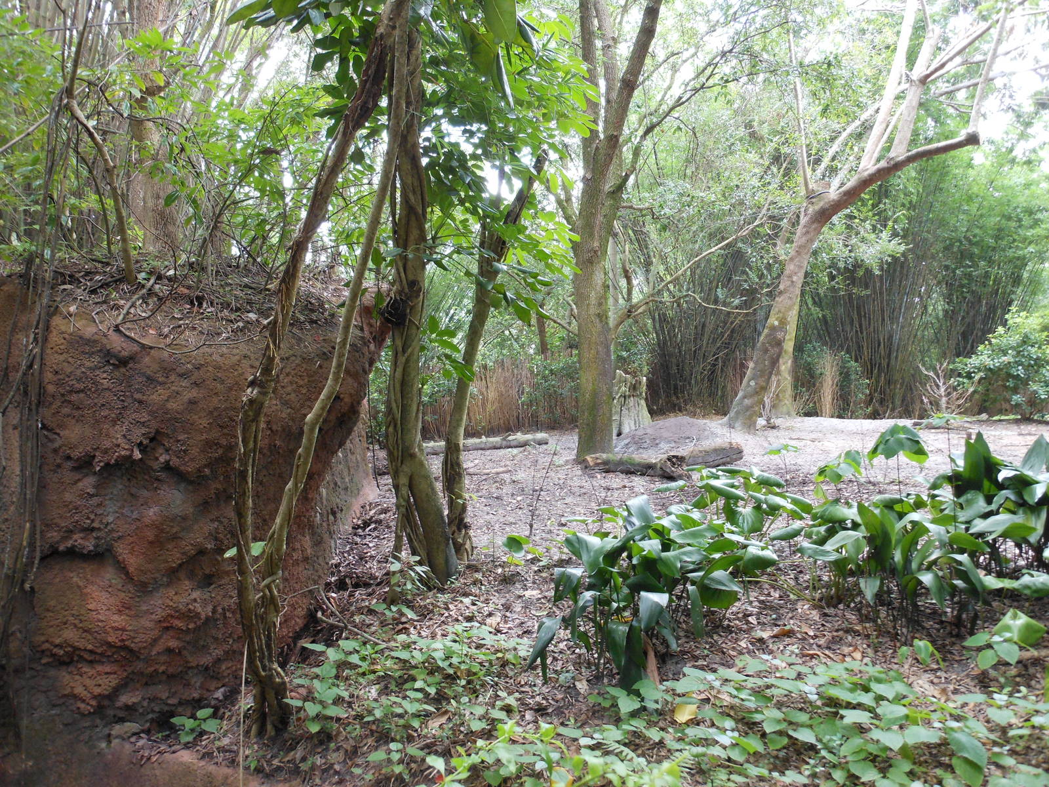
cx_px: 524
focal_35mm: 28
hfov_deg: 63.4
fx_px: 849
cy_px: 394
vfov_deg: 49.7
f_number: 3.7
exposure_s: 1/30
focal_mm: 5
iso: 200
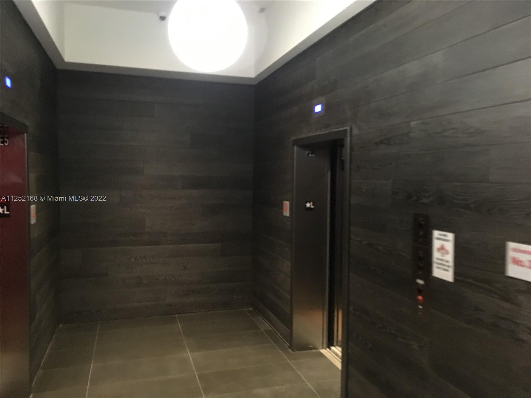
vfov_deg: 48.2
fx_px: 445
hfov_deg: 61.7
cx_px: 266
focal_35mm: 29
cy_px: 199
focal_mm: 4.15
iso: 250
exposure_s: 1/15
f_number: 2.2
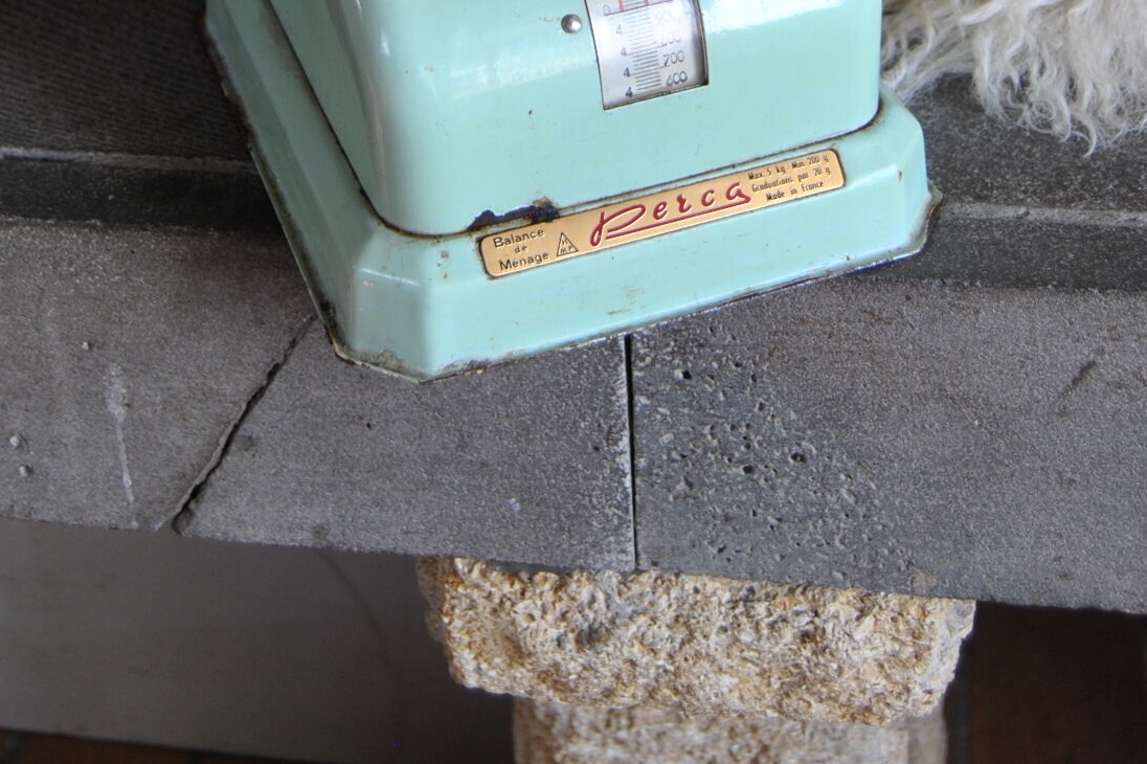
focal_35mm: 69
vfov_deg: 18.5
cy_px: -190
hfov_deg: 29.2
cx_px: 537
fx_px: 2198
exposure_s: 1/40
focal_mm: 26
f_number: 4
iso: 200
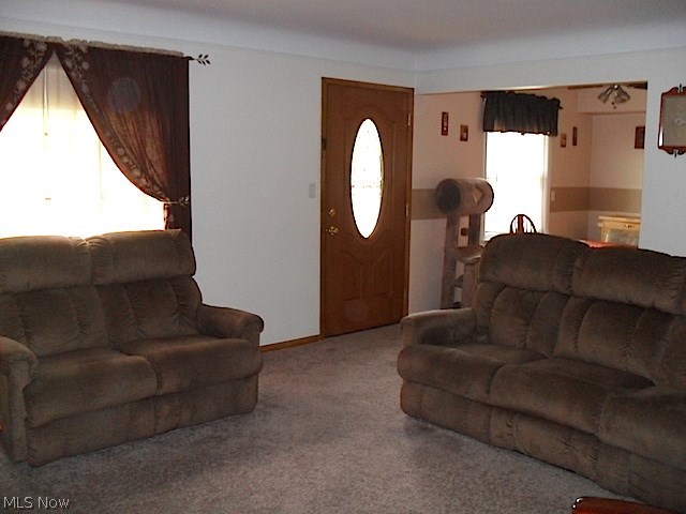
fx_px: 694
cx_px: 343
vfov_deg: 40.7
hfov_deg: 52.6
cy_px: 257
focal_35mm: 35
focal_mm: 6.3
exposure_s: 1/45
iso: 320
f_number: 3
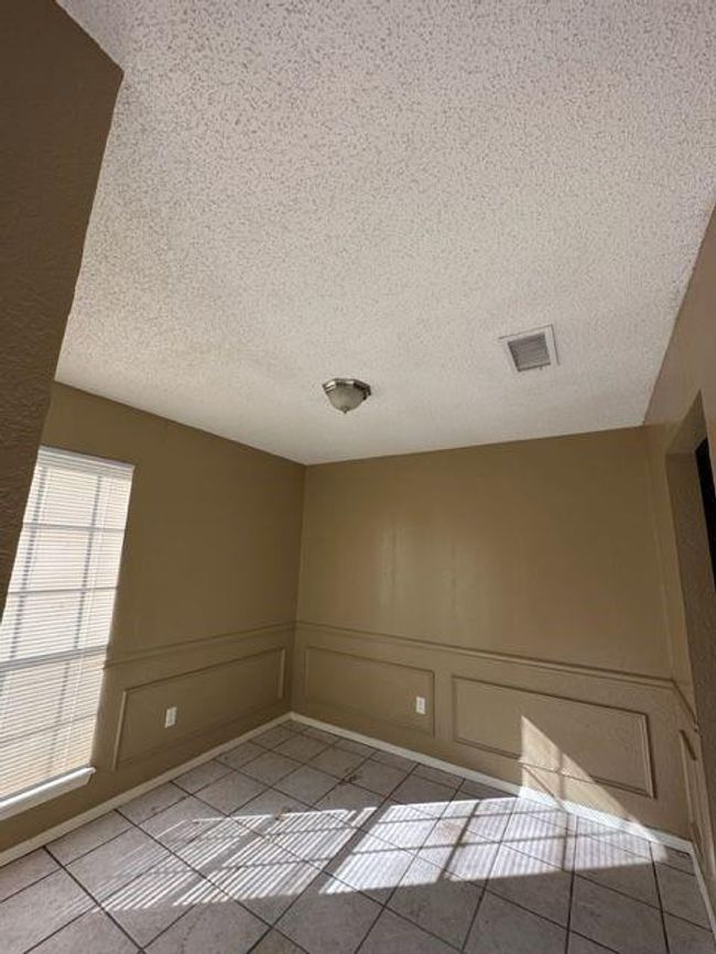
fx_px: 386
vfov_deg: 102.1
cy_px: 477
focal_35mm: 14
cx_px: 358
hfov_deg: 85.7
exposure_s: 1/151
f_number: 2.2
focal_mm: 2.22
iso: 40
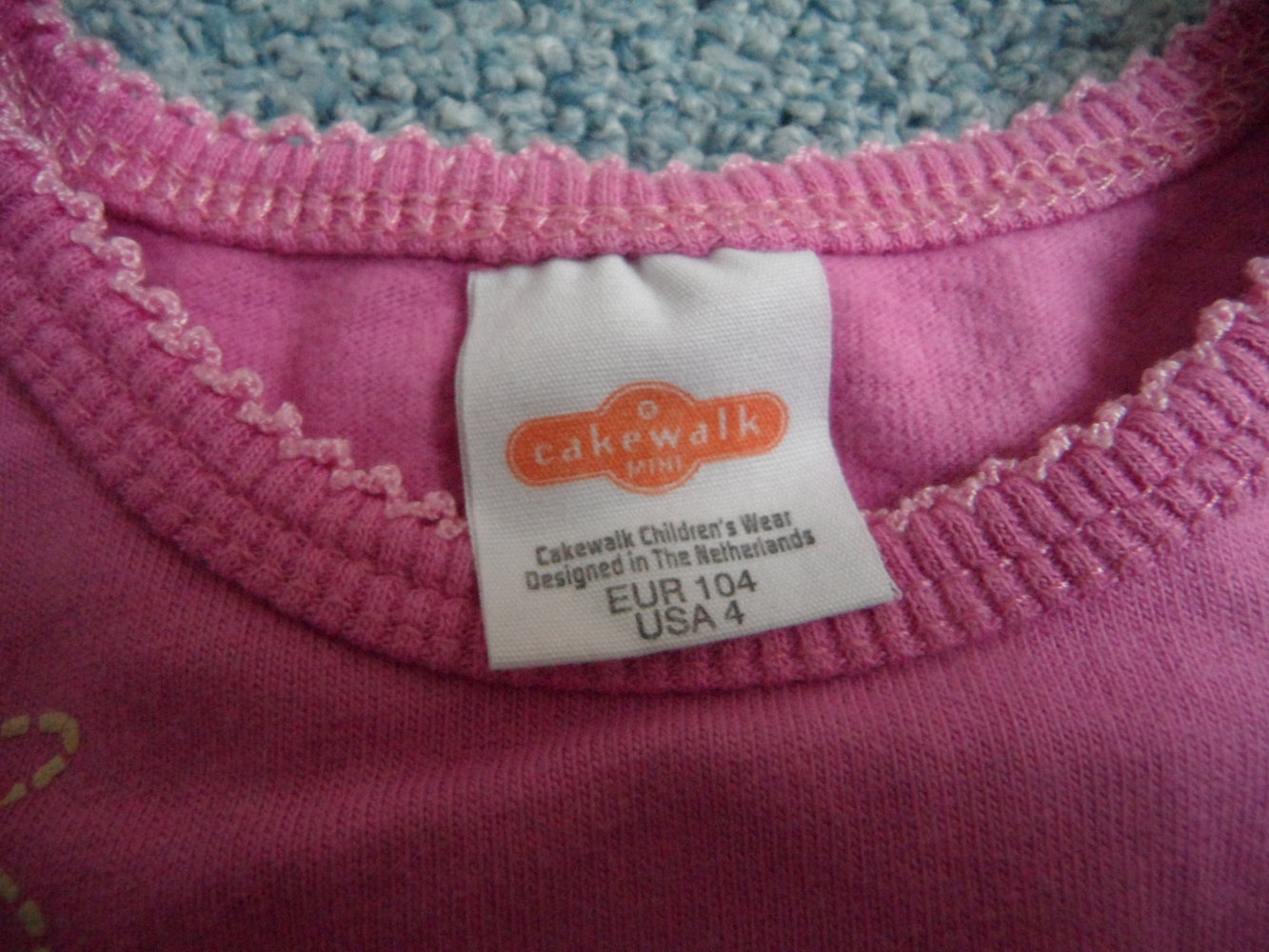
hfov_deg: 71.6
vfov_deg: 56.8
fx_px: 880
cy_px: 476
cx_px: 634
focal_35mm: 24
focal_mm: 4.1
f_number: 2.9
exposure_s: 1/20
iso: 400
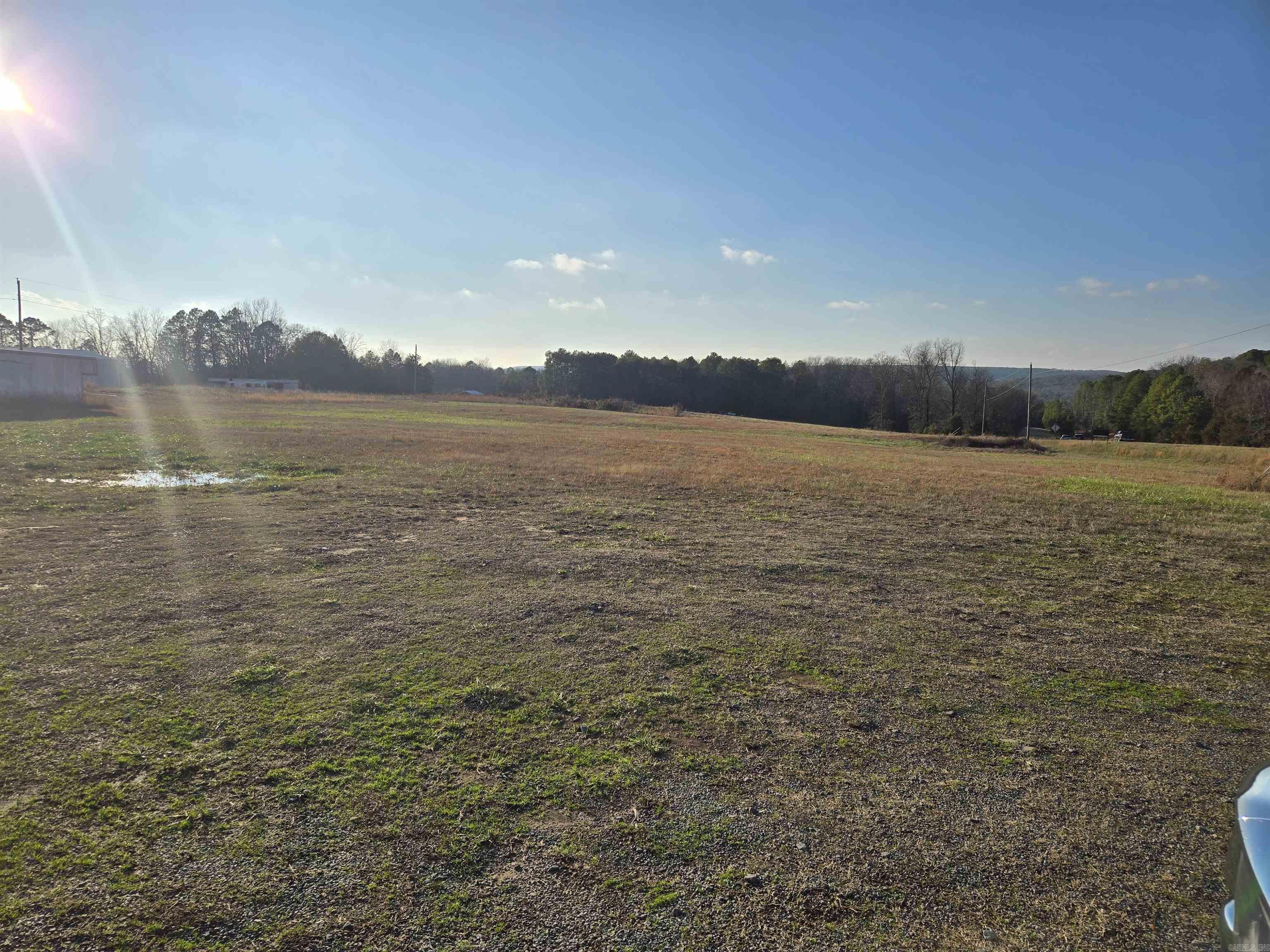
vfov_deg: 58.9
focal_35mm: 23
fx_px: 844
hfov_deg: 73.9
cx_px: 635
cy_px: 476
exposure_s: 1/3521
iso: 25
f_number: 1.8
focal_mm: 5.4
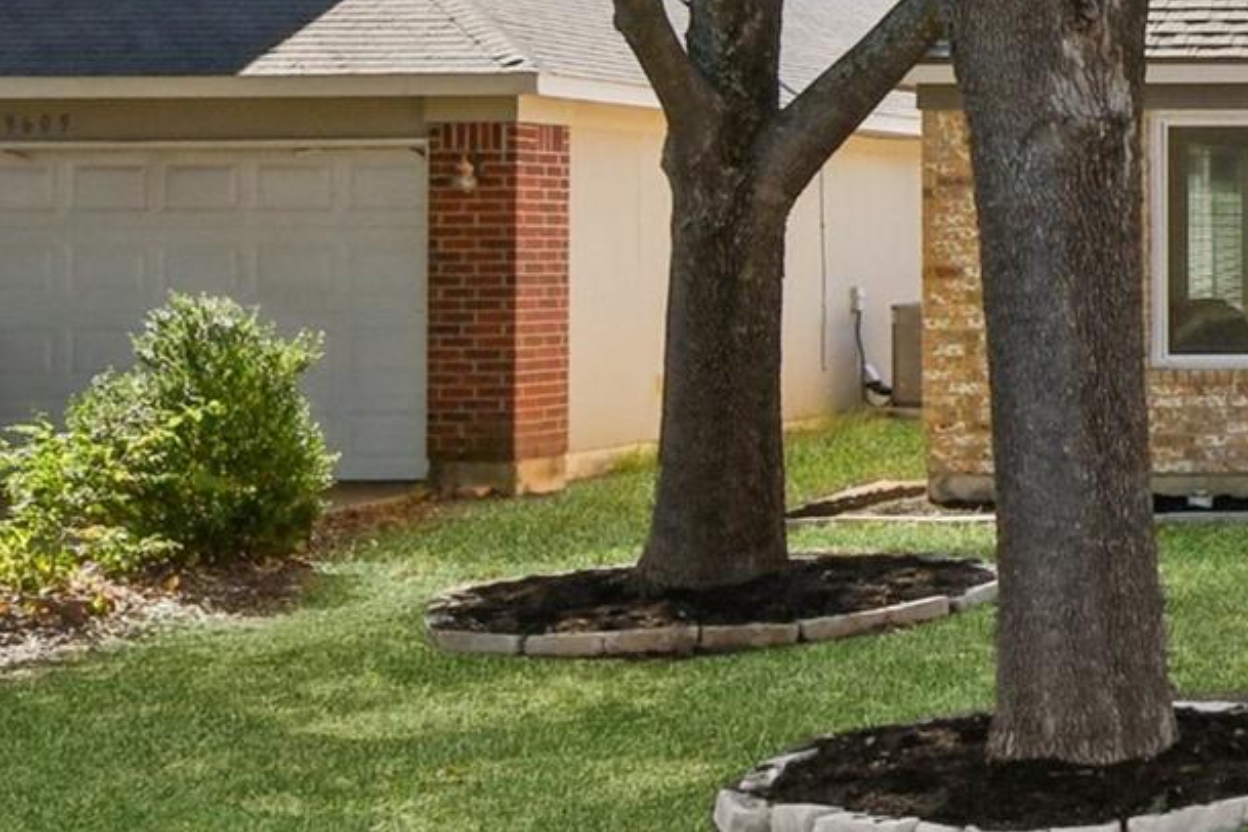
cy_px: 99
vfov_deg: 17.8
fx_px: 2623
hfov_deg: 21.1
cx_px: 2031
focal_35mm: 76
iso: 400
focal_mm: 15
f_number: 8
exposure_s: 1/640
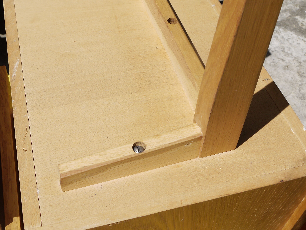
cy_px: 115
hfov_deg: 42.1
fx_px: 398
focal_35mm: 45
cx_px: 153
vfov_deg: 32.2
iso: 100
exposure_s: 1/500
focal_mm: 16
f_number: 8
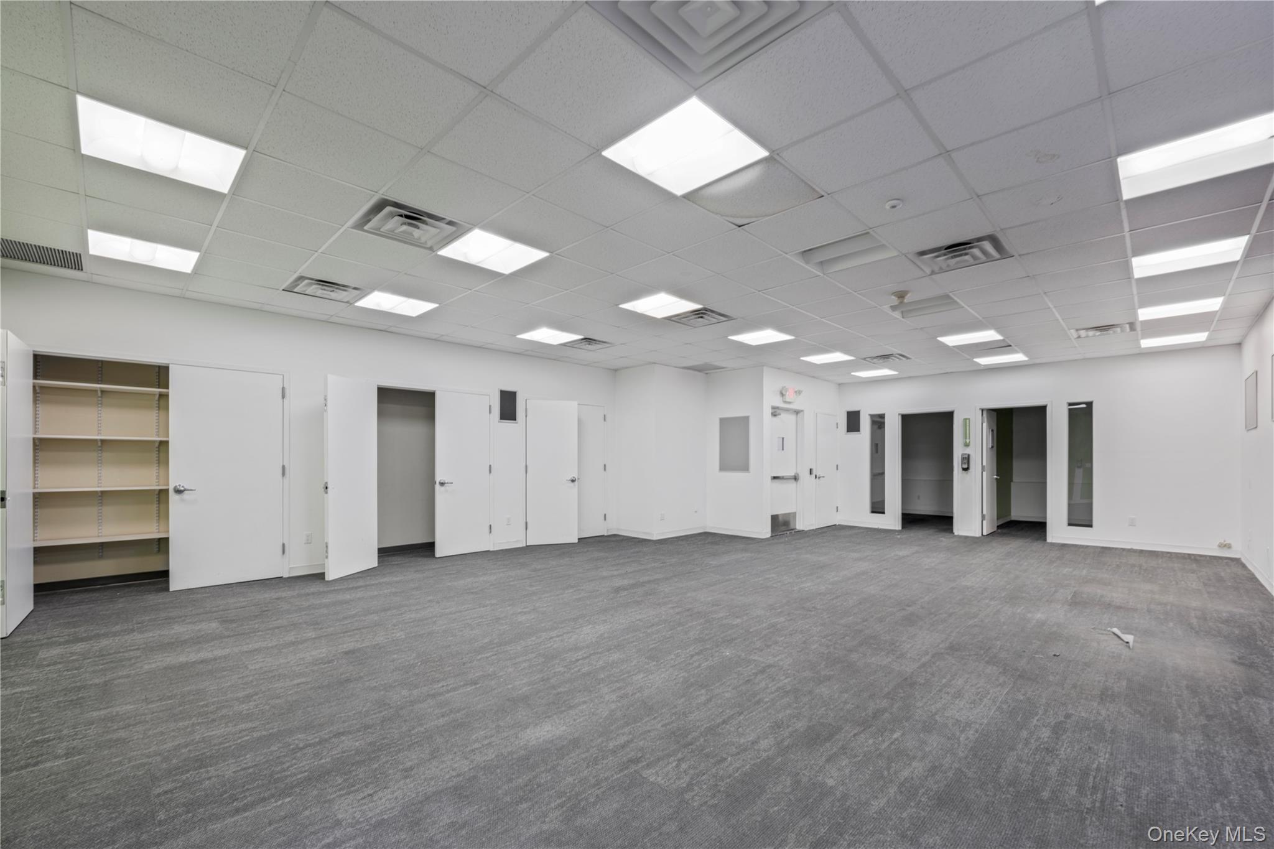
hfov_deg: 104.3
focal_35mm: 14
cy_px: 424
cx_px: 637
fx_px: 495
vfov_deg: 81.2
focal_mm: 14
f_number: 8
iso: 100
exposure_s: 1/1.25
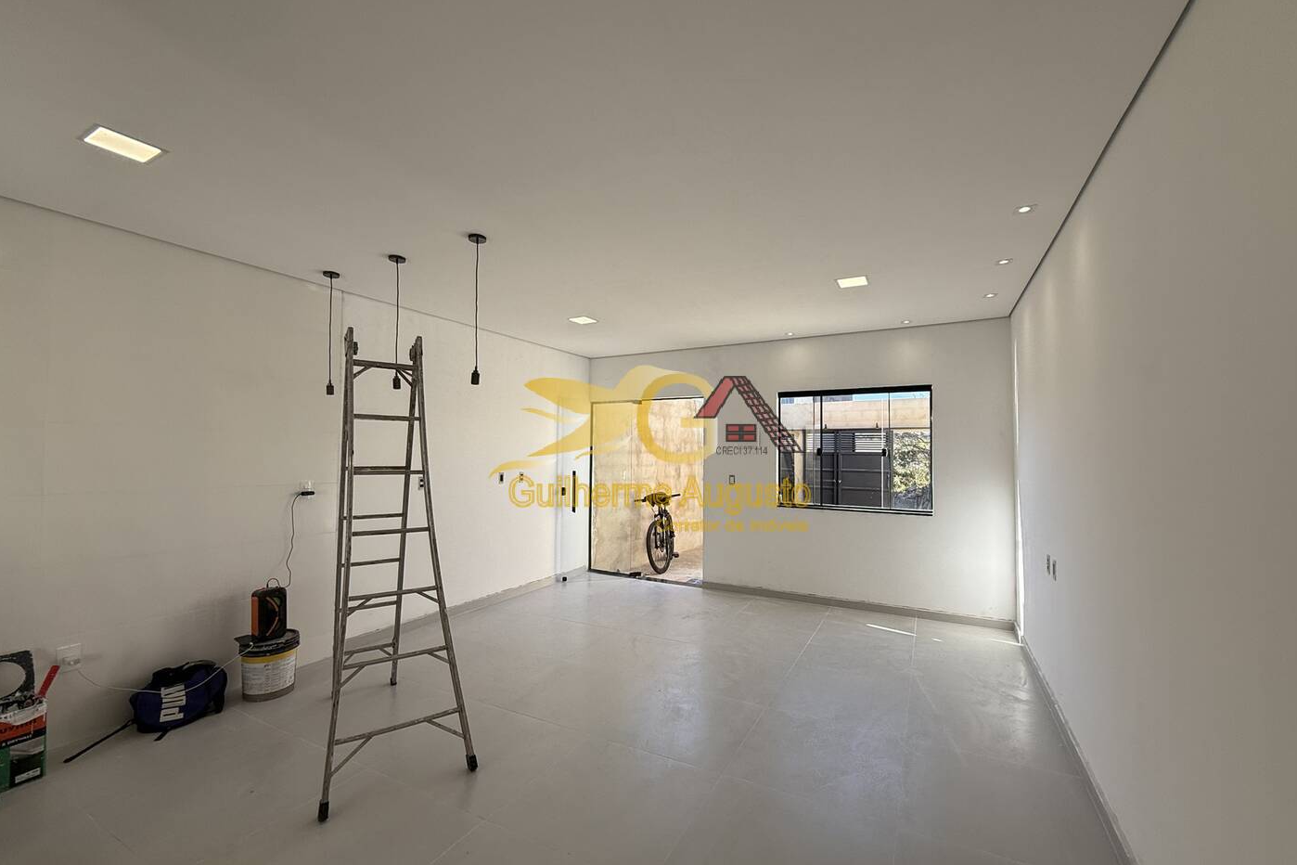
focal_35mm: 15
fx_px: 540
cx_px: 649
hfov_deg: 100.4
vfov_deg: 77.3
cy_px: 439
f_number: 2.2
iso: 50
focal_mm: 2.22
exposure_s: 1/411
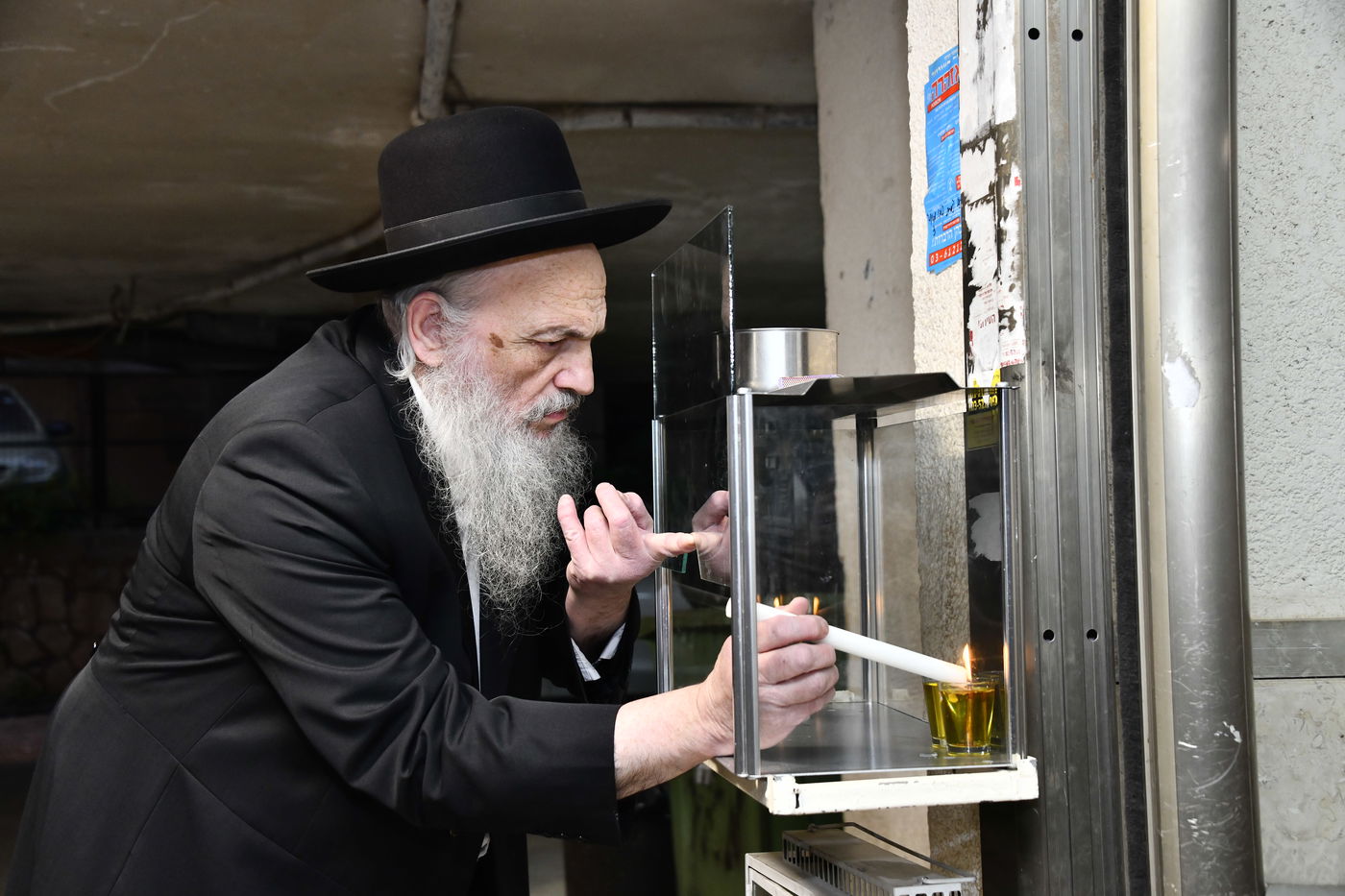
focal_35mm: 50
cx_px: 672
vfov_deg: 27.0
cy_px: 448
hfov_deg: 39.6
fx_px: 1868
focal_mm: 50
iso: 1000
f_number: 5.6
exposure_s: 1/80
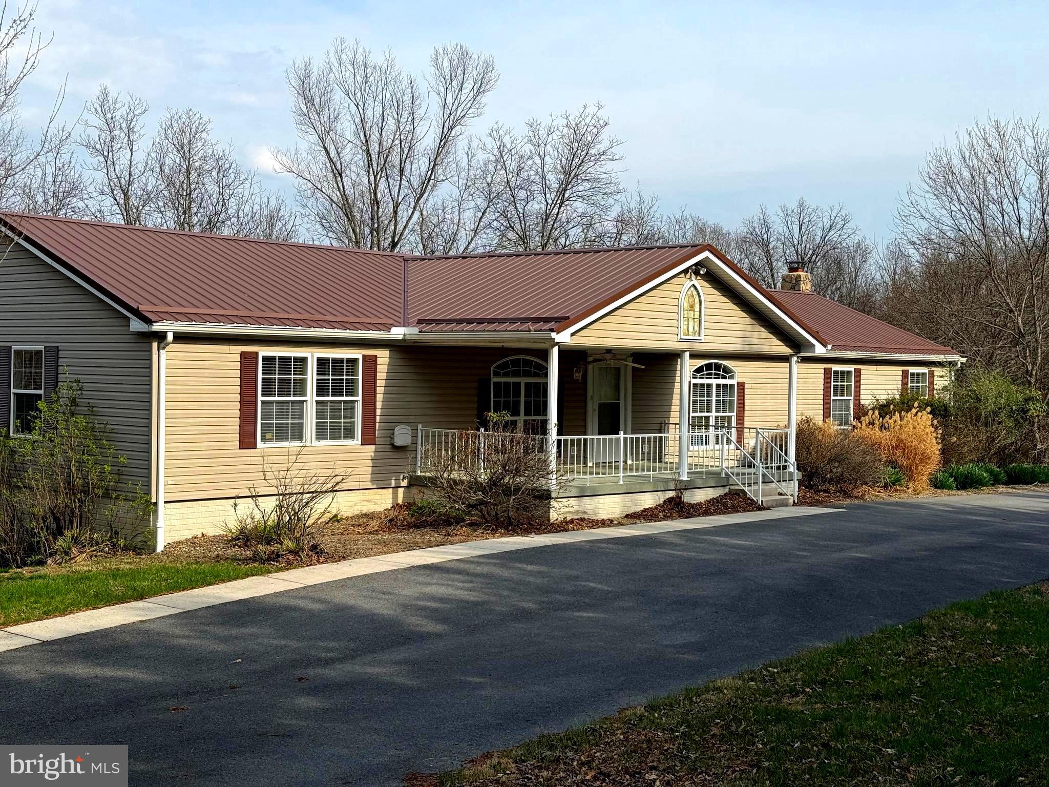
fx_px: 1455
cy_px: 394
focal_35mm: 48
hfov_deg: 39.7
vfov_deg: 30.3
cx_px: 524
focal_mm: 6.76
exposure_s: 1/4878
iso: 64
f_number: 1.78
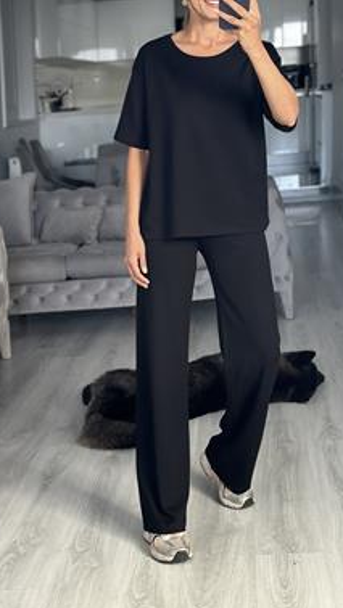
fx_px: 1130
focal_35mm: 70
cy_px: 225
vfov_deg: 30.0
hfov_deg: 17.3
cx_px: 177
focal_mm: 6.86
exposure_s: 1/80
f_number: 1.78
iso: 125
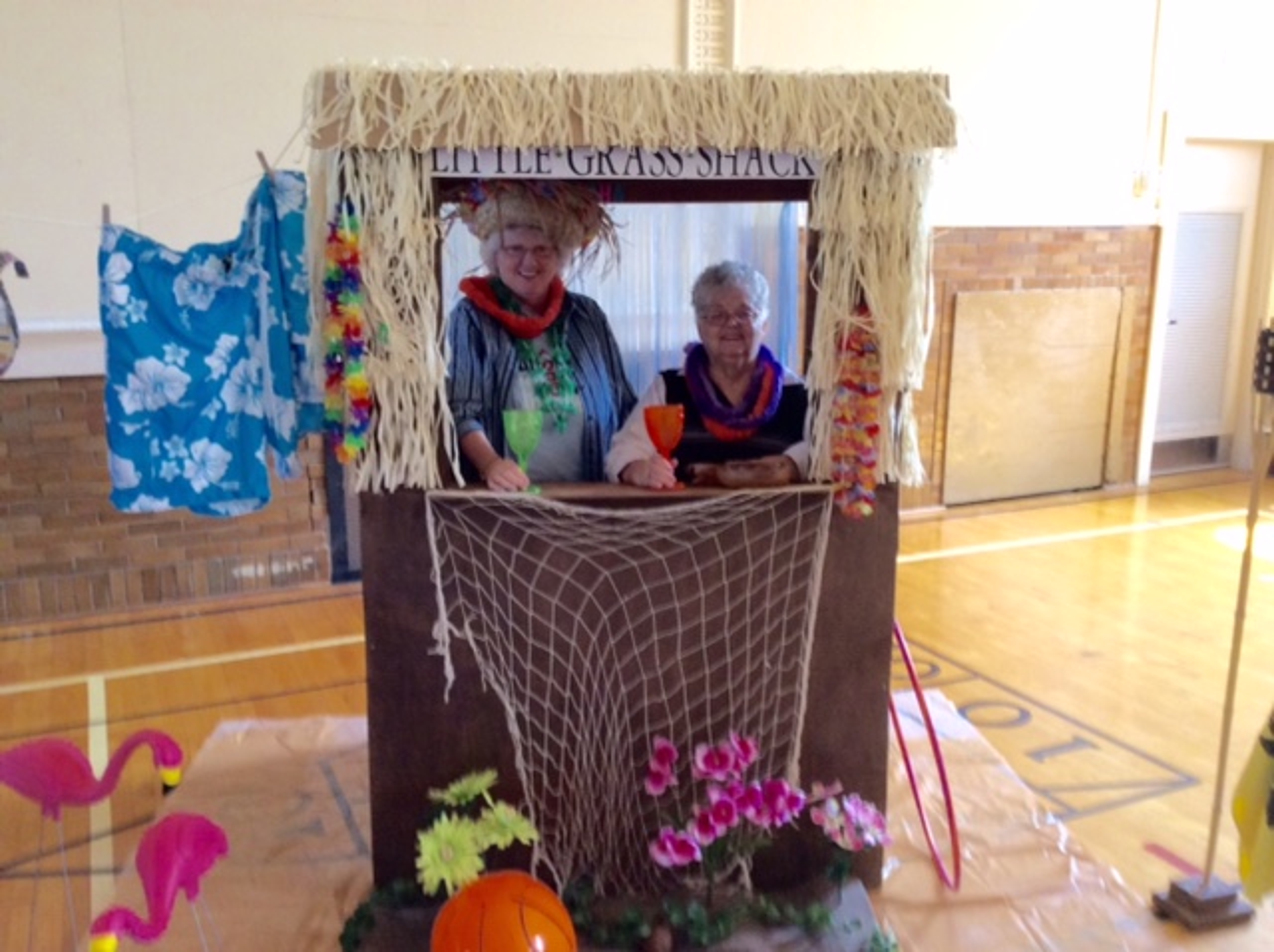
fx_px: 1176
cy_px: 476
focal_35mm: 32
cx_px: 637
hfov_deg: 56.9
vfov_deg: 44.1
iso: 80
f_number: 2.4
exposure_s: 1/24
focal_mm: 3.3
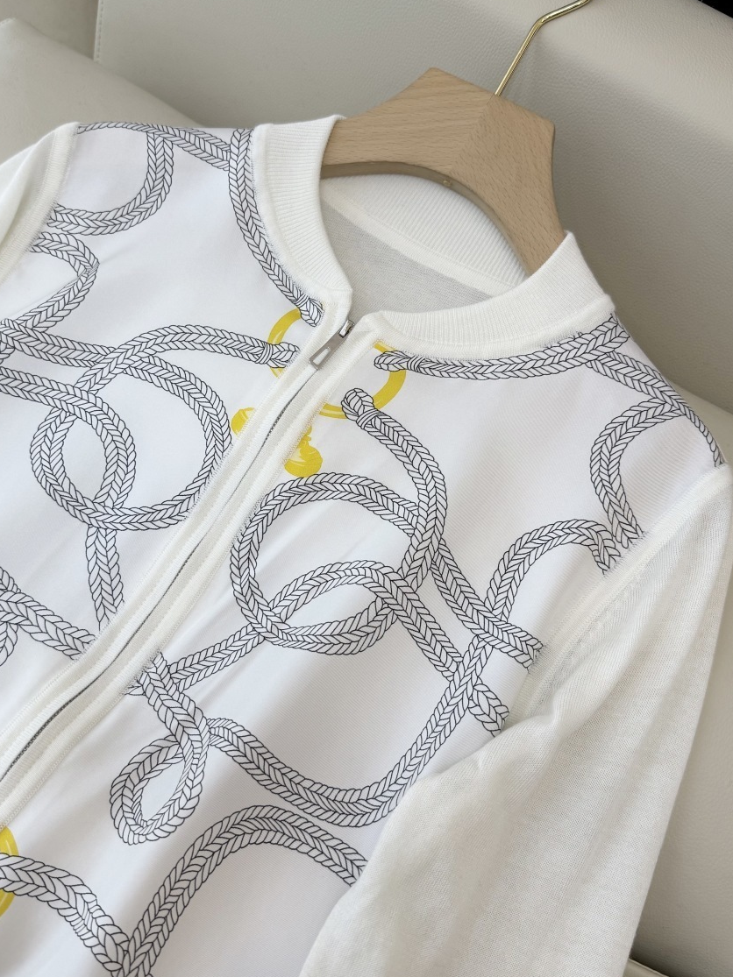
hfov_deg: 45.4
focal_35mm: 31
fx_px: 875
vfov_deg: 58.4
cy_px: 499
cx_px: 336
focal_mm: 6.76
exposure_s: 1/426
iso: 80
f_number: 1.78
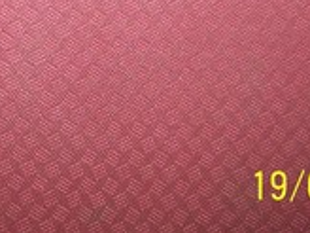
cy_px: -80
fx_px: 1039
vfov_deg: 12.3
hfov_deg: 16.7
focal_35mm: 116
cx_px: 13
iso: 160
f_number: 2.8
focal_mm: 6.3
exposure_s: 1/60
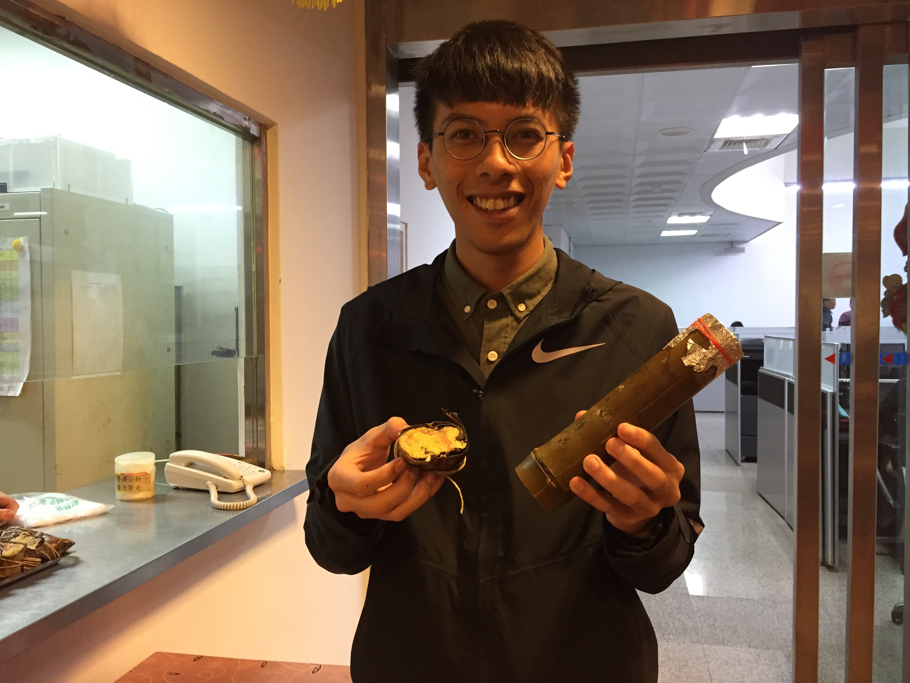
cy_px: 342
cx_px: 455
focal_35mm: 29
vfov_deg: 48.2
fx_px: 762
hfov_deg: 61.7
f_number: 2.2
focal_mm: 4.15
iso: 160
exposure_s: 1/30
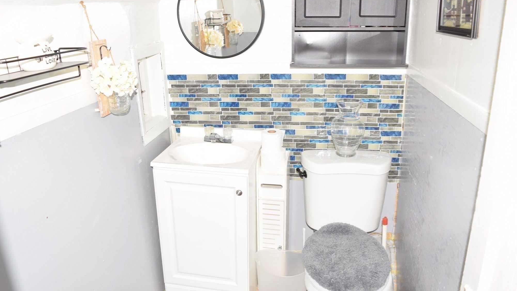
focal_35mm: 29
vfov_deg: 40.2
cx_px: 265
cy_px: 153
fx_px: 398
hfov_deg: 66.1
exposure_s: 1/125
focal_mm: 18
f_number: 6.3
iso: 100
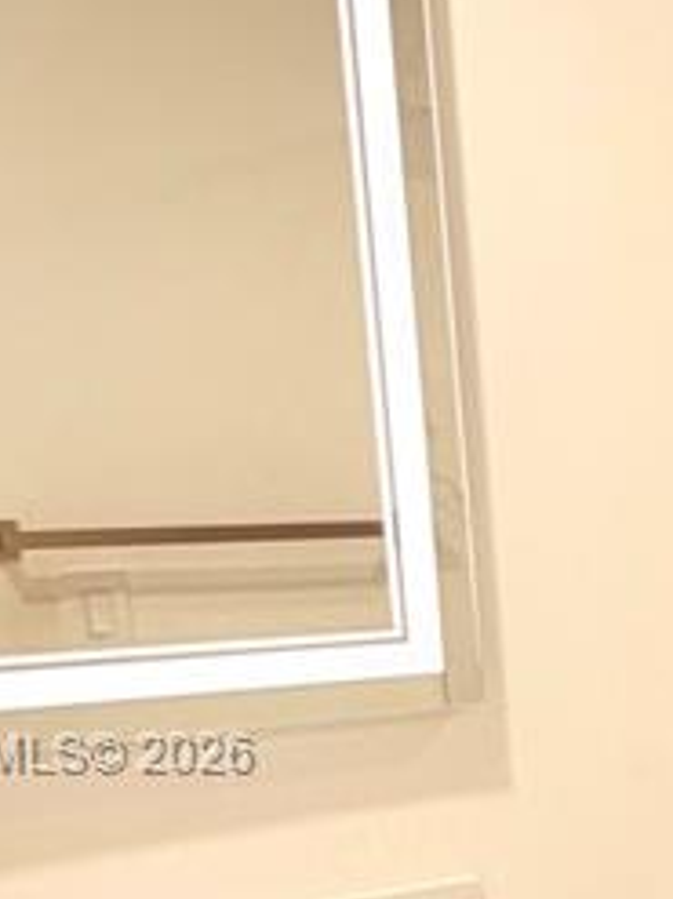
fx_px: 1764
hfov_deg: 17.5
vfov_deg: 27.8
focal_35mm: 68
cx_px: 1215
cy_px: 757
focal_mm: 2.22
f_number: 2.2
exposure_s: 1/120
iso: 250
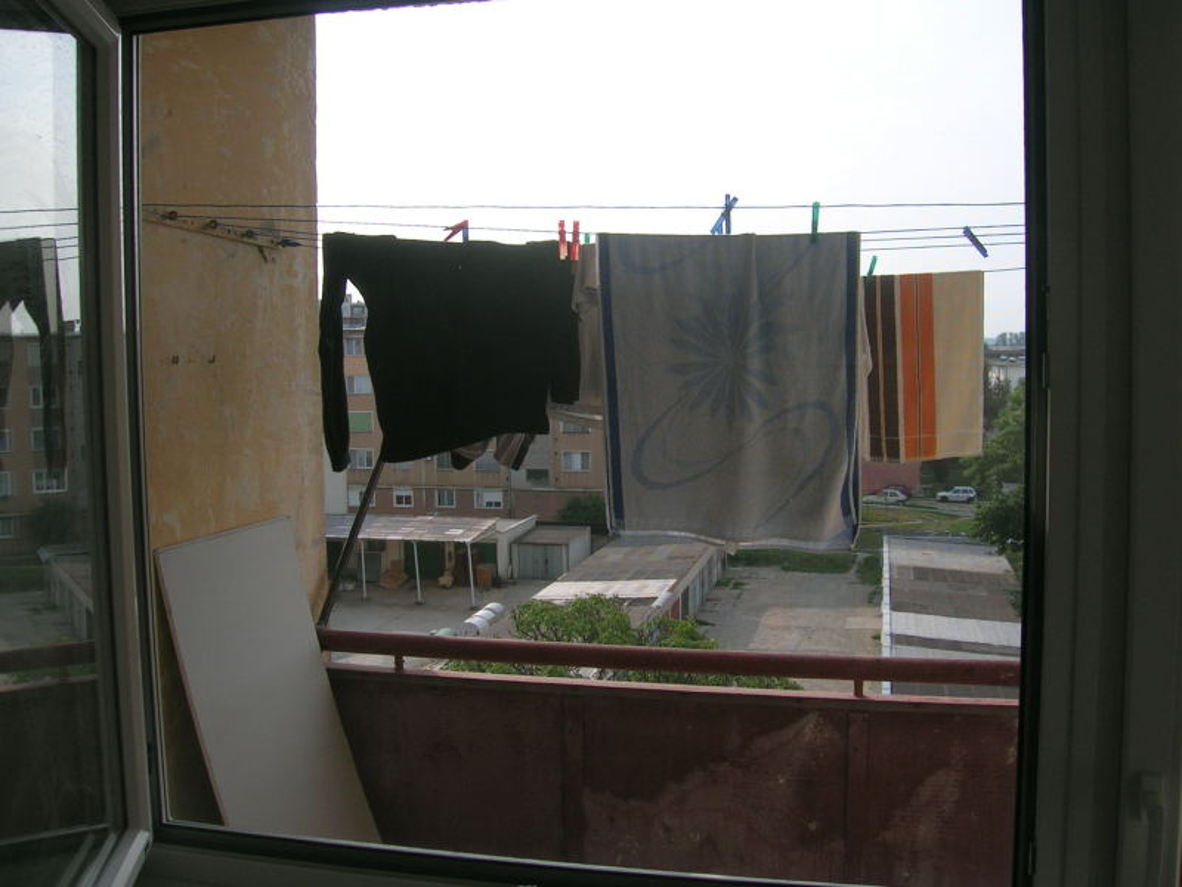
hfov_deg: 52.6
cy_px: 444
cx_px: 591
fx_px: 1195
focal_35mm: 35
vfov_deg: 40.7
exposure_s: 1/304
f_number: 4.8
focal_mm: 5.4
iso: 50
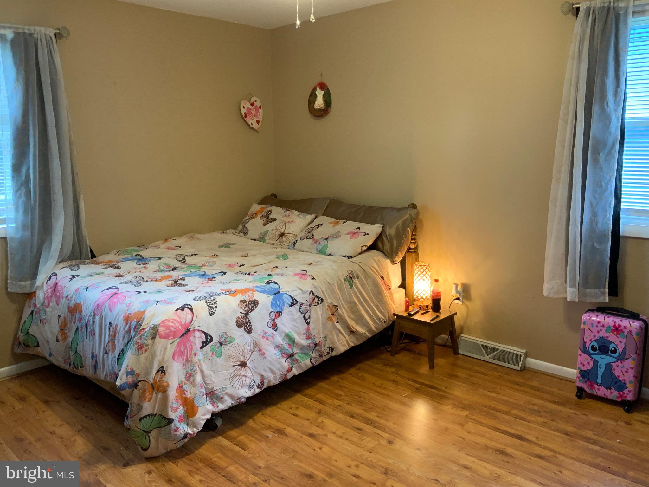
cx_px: 324
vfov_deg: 48.2
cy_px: 244
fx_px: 544
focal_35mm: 29
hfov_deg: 61.7
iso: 160
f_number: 1.8
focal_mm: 3
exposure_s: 1/60
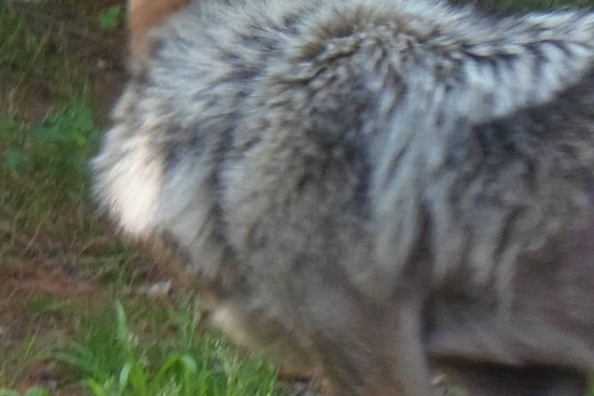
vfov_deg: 2.3
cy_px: 325
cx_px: 297
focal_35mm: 590
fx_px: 9732
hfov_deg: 3.5
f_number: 5.1
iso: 400
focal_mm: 44.9
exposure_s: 1/50
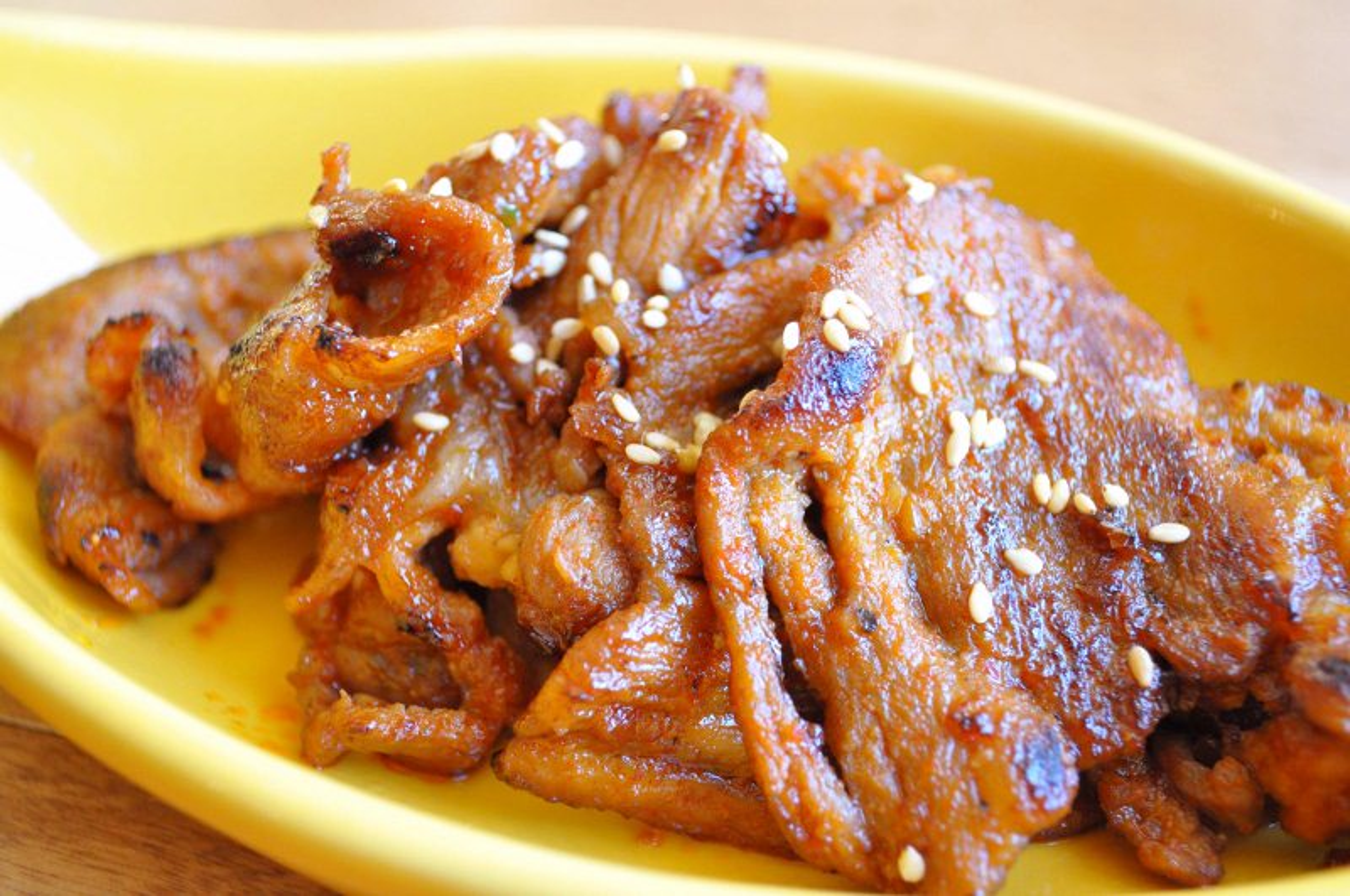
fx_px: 1910
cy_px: 448
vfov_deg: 26.4
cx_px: 675
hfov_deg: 38.9
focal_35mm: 51
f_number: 5
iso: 1600
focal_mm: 34
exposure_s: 1/40
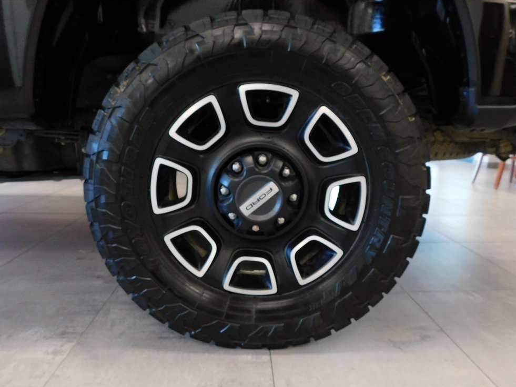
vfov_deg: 56.8
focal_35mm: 24
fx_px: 358
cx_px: 261
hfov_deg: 71.6
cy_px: 190
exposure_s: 1/20
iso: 400
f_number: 3
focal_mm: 4
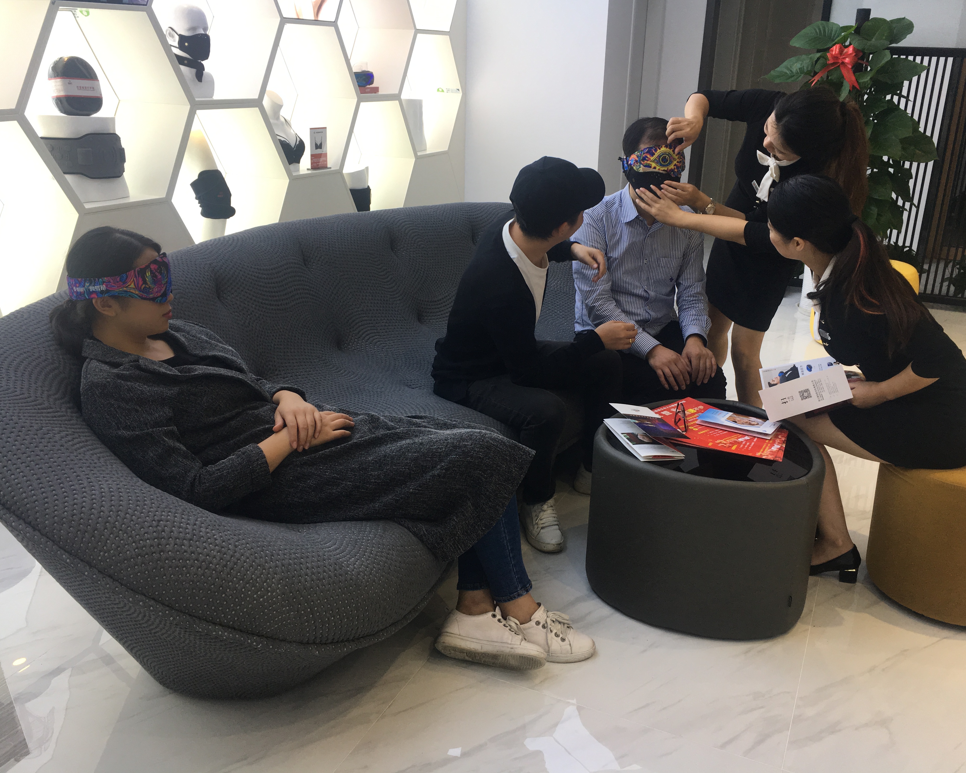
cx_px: 516
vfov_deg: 47.1
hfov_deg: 57.1
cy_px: 383
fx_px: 886
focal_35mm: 31
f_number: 2.2
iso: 40
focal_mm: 4.15
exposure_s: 1/100
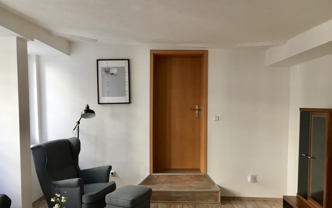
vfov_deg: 40.6
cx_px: 166
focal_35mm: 31
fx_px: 281
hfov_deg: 61.2
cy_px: 116
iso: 32
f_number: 2.2
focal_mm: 4.15
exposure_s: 1/33
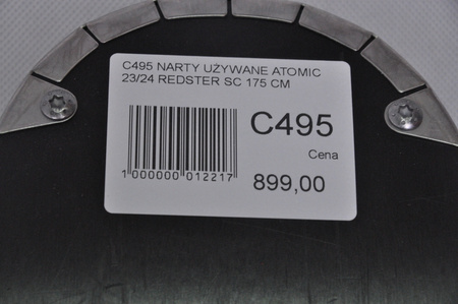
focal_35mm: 158
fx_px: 2002
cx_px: 229
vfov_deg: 8.7
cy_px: 152
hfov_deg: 13.1
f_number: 9.5
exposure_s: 1/125
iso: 3200
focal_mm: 105
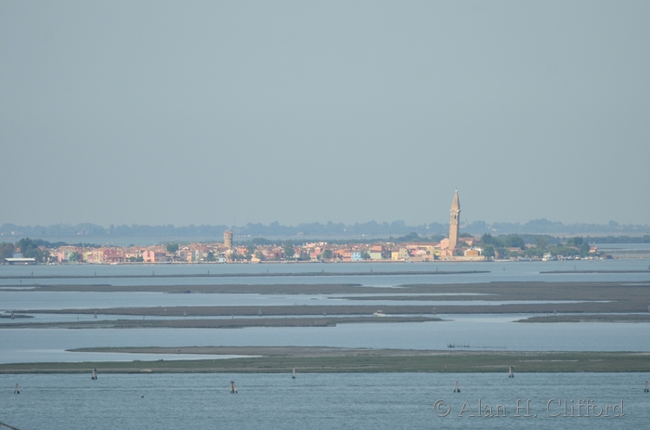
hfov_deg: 3.4
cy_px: 215
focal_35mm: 600
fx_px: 10806
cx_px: 325
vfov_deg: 2.3
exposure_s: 1/640
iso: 160
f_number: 5.6
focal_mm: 400
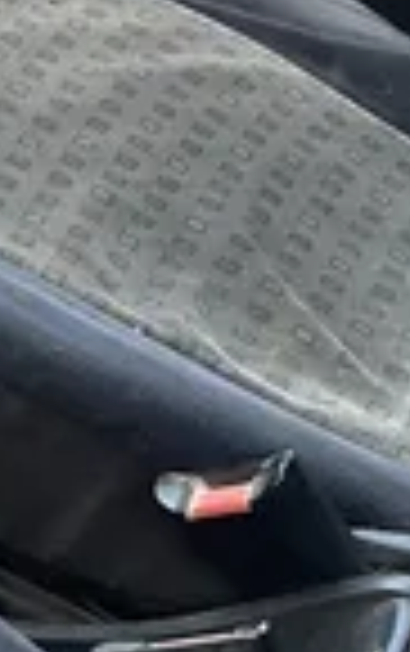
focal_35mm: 137
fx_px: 2442
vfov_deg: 15.1
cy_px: 54
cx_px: -788
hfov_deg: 8.2
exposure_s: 1/121
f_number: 1.6
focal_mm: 5.1
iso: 64
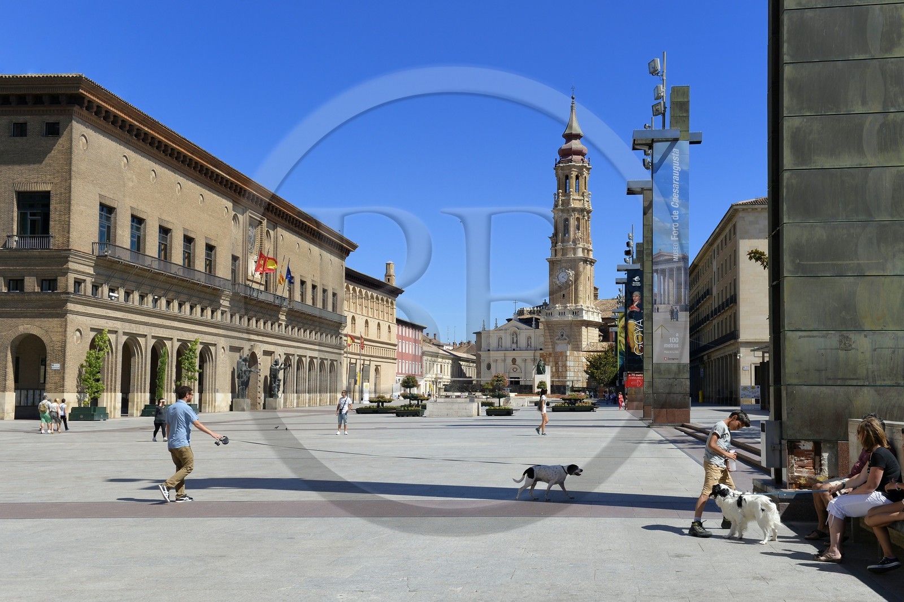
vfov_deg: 37.8
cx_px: 452
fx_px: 879
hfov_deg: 54.4
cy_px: 301
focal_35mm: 35
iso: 100
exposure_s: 1/320
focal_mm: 35
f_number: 9
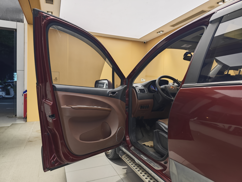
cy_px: 91
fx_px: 161
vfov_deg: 58.9
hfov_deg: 73.9
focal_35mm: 23
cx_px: 121
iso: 400
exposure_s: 1/53
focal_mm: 8.7
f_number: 1.9
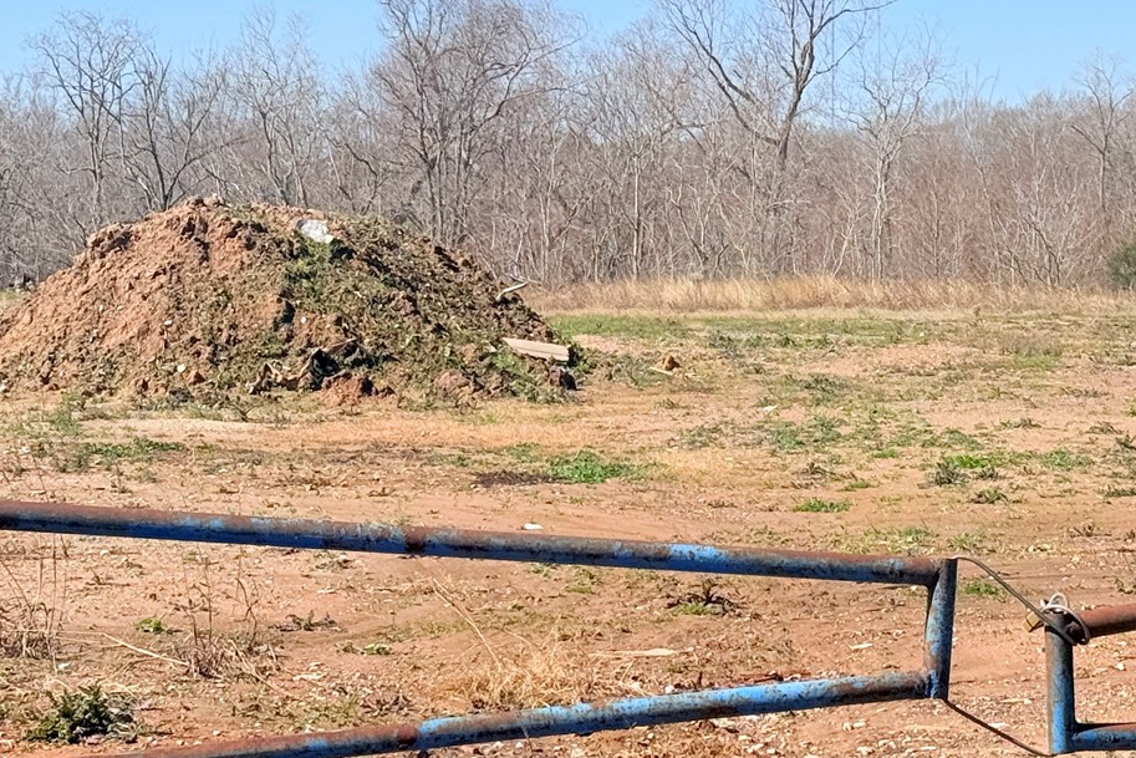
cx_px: 836
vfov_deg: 12.2
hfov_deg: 18.2
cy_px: 224
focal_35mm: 112
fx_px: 3535
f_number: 1.78
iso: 80
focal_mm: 6.76
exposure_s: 1/7874
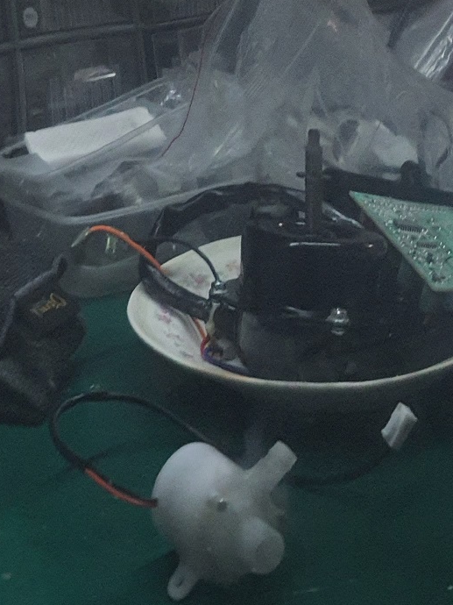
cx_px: 274
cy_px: 39
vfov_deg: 24.8
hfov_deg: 19.3
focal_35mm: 76
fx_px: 1327
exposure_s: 1/24
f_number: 1.7
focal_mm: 4.32
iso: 640
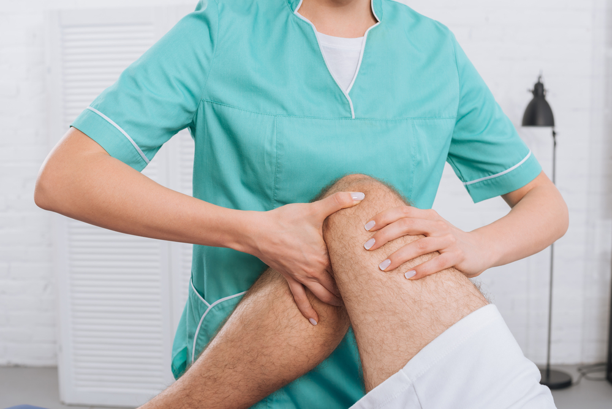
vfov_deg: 27.0
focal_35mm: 50
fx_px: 850
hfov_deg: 39.6
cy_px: 204
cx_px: 306
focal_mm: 50
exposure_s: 1/200
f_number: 6.3
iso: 100
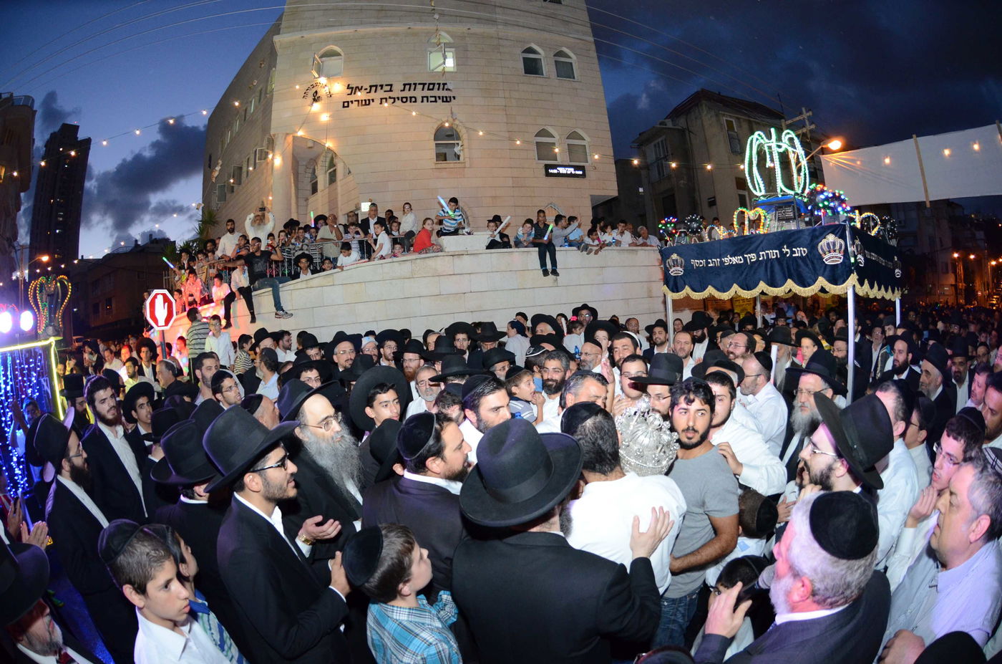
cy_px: 332
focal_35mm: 16
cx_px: 501
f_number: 4.5
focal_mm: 10.5
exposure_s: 1/60
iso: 1600
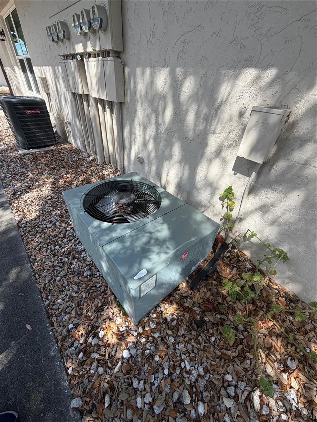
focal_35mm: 14
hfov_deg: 85.7
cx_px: 158
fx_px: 171
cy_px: 211
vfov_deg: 102.1
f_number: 2.2
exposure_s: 1/502
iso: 50
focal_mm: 2.22
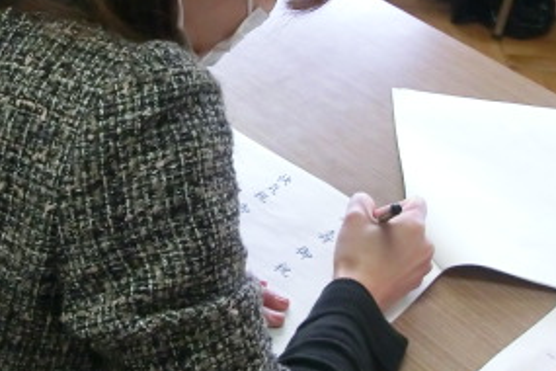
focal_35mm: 56
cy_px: 119
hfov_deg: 35.3
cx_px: 185
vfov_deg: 24.1
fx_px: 865
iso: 400
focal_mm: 4.24
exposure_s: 1/60
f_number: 3
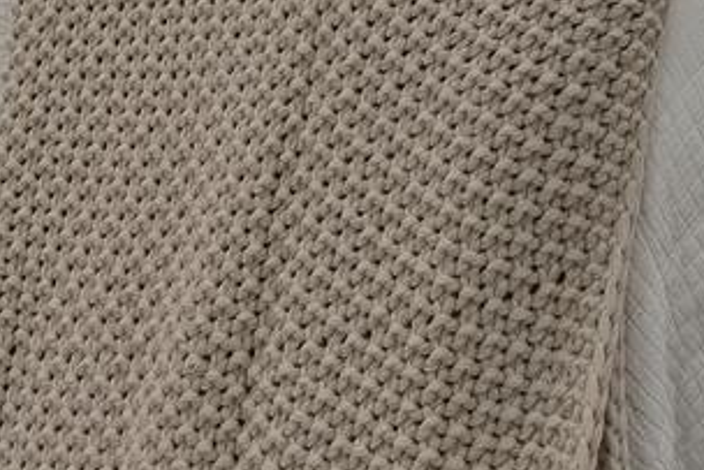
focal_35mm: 131
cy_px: -886
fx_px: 2570
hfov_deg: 15.5
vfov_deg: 8.8
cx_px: 588
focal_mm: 13
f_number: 9
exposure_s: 1/8
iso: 250
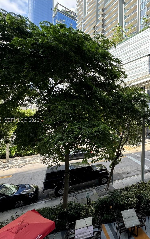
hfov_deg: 51.8
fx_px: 131
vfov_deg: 85.1
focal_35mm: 20
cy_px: 121
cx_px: 138
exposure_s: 1/183
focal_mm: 2.22
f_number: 2.2
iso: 40
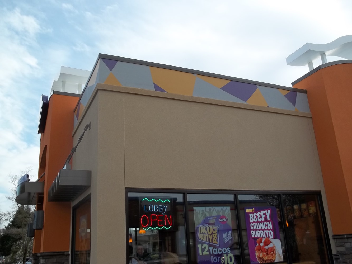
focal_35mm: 33
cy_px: 132
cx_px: 176
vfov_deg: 43.0
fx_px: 336
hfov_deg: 55.3
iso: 64
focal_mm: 5.9
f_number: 3.3
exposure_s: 1/500
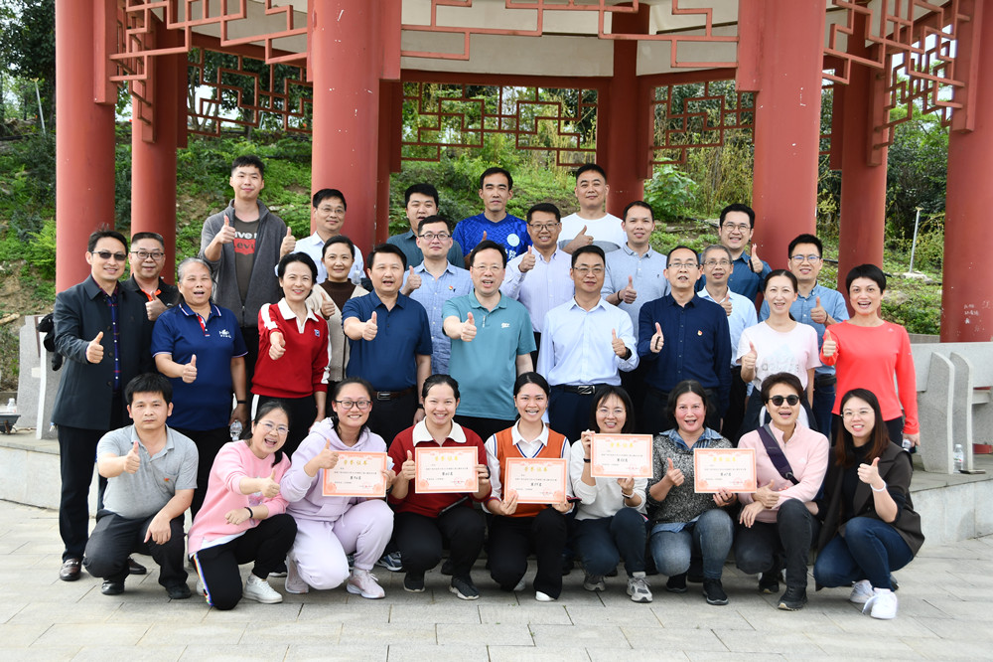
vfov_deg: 26.0
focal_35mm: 52
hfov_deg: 38.2
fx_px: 1434
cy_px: 331
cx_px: 496
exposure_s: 1/250
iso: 125
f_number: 5
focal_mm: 35
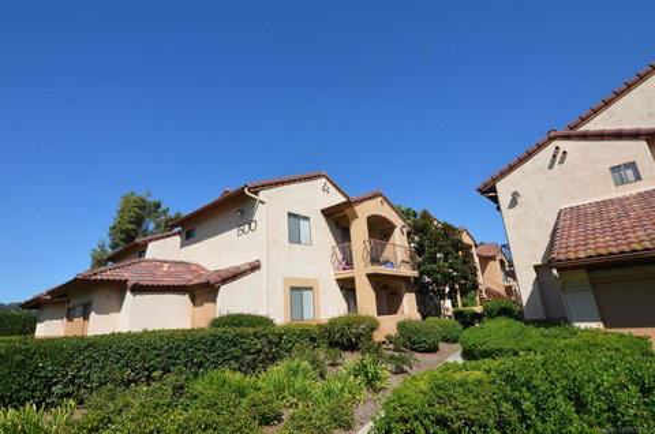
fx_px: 300
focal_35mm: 16
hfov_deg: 95.1
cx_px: 328
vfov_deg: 71.8
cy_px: 217
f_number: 9
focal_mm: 11
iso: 100
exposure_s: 1/320
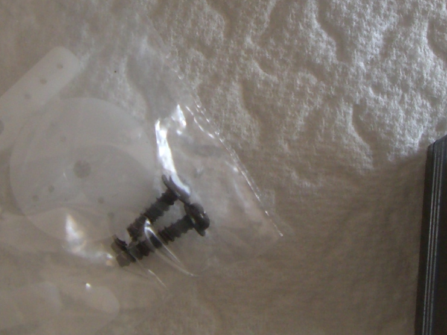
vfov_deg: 13.8
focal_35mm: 105
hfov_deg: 18.7
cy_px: -22
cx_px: 225
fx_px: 1356
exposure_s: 1/125
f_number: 2.7
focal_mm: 6.2
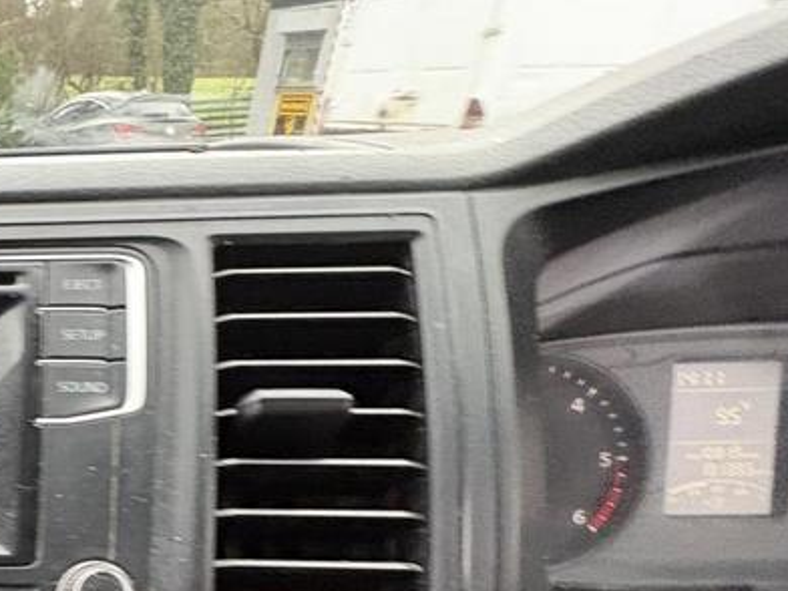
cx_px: -94
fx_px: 728
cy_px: 575
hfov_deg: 43.1
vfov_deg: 39.5
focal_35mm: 32
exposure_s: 1/60
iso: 640
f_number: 2.2
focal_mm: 2.22
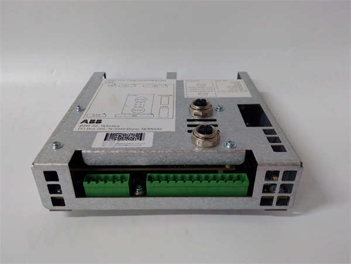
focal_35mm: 27
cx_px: 176
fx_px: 274
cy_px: 132
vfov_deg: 51.4
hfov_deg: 65.3
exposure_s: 1/33
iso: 303
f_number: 2
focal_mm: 3.79
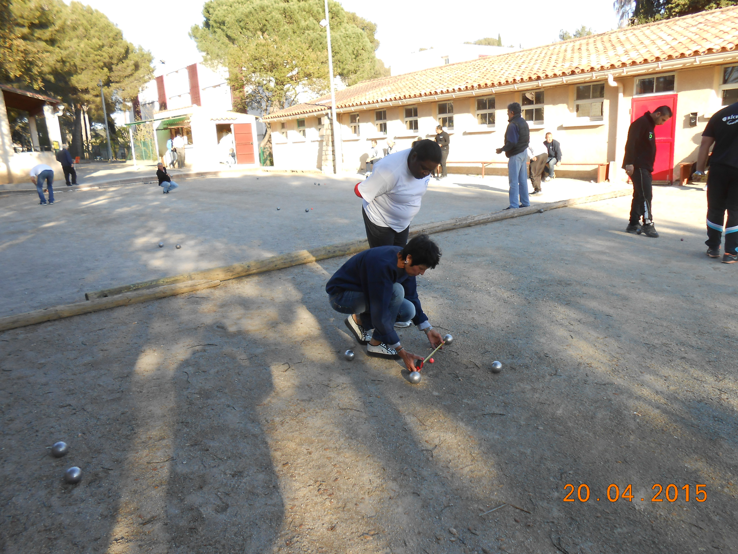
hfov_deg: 67.3
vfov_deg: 53.1
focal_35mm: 26
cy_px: 277
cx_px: 369
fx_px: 554
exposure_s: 1/160
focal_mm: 4.6
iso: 80
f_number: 3.5
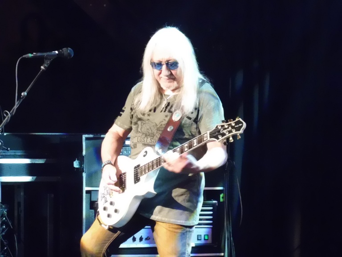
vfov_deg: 9.6
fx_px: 1521
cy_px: 128
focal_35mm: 154
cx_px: 171
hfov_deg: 12.8
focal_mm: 27.6
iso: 3200
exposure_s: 1/80
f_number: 5.4
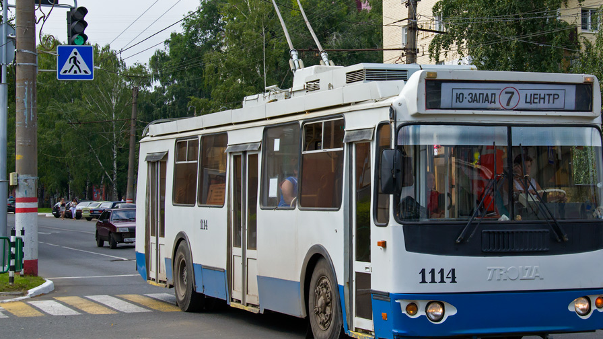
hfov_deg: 26.4
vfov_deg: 15.1
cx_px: 399
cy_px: 131
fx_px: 1279
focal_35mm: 80
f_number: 8
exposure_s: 1/640
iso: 400
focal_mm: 38
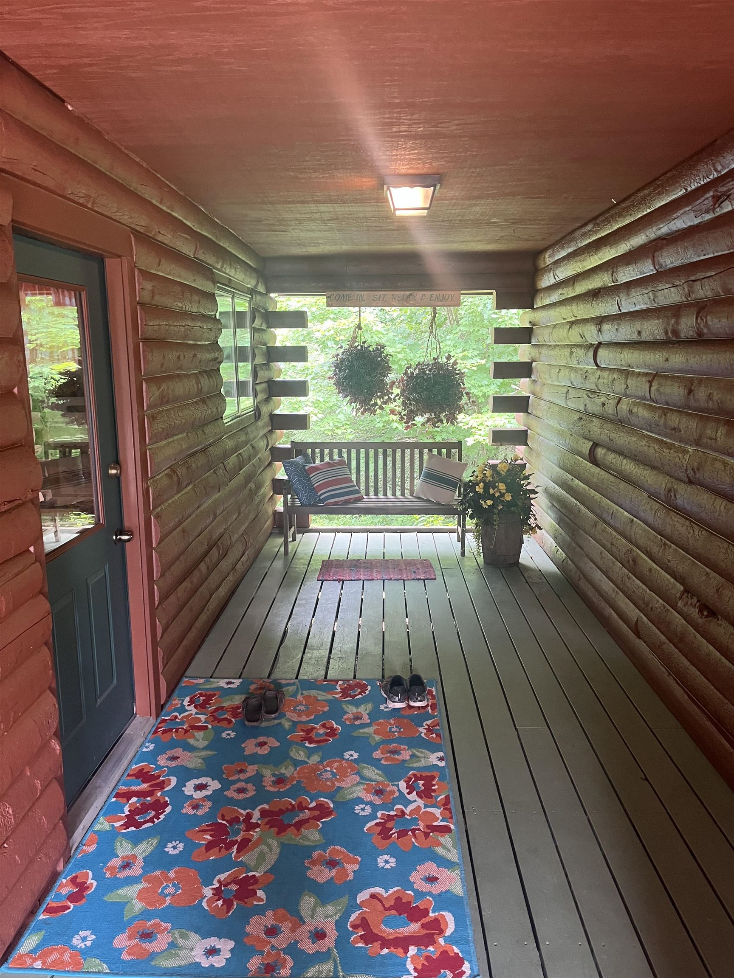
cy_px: 489
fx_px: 735
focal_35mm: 26
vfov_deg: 67.3
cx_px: 367
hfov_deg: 53.1
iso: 200
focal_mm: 5.1
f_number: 1.6
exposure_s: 1/60
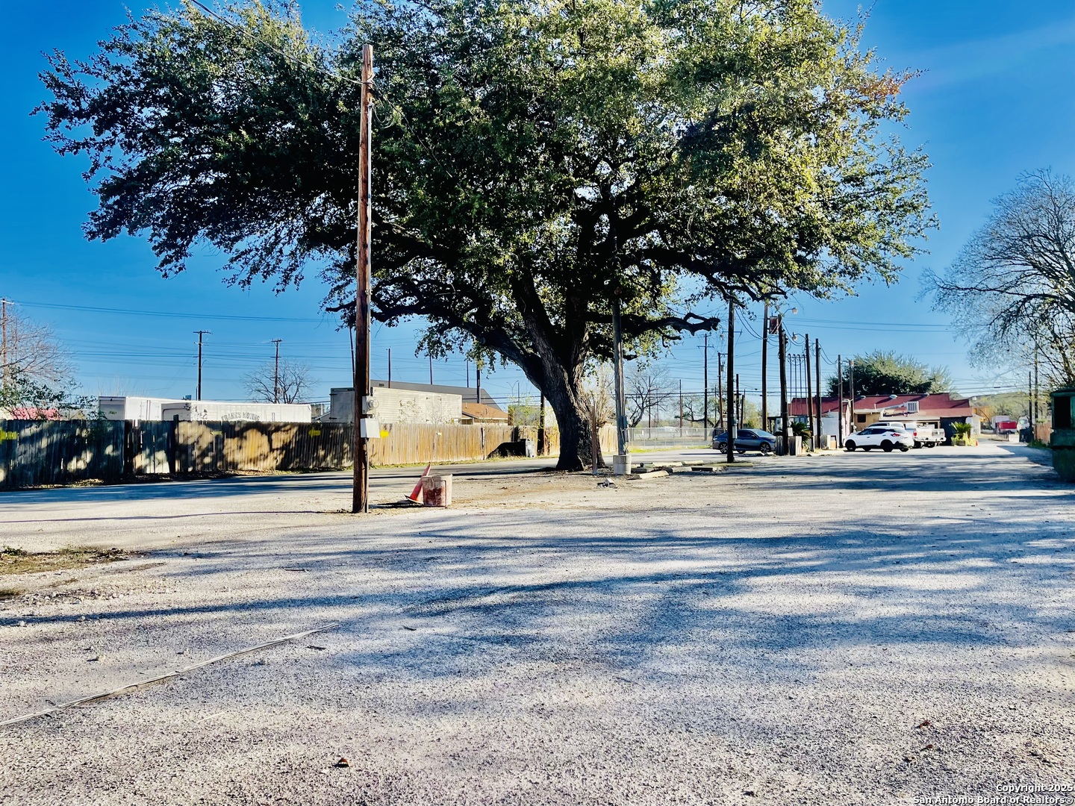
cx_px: 538
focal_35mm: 25
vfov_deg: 54.9
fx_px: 776
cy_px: 403
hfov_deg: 69.4
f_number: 1.6
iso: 32
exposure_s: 1/1852
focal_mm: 5.1
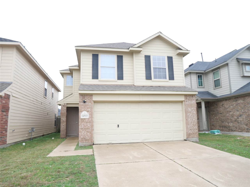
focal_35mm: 24
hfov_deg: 71.6
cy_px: 94
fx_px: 173
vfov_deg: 56.8
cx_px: 125
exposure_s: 1/125
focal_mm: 12
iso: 200
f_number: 3.5
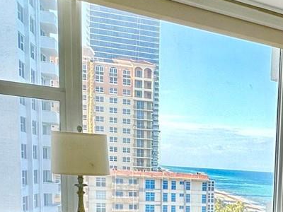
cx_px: 332
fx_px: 458
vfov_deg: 24.3
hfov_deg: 29.8
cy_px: 235
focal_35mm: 56
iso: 50
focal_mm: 2.22
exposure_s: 1/120
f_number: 2.2
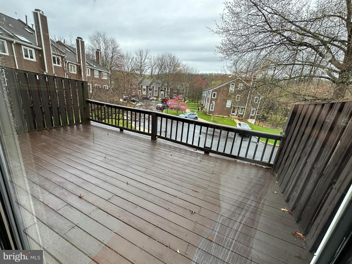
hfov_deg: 102.1
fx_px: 142
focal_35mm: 14
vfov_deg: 85.7
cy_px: 132
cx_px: 176
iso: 50
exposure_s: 1/99
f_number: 2.2
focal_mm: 2.22
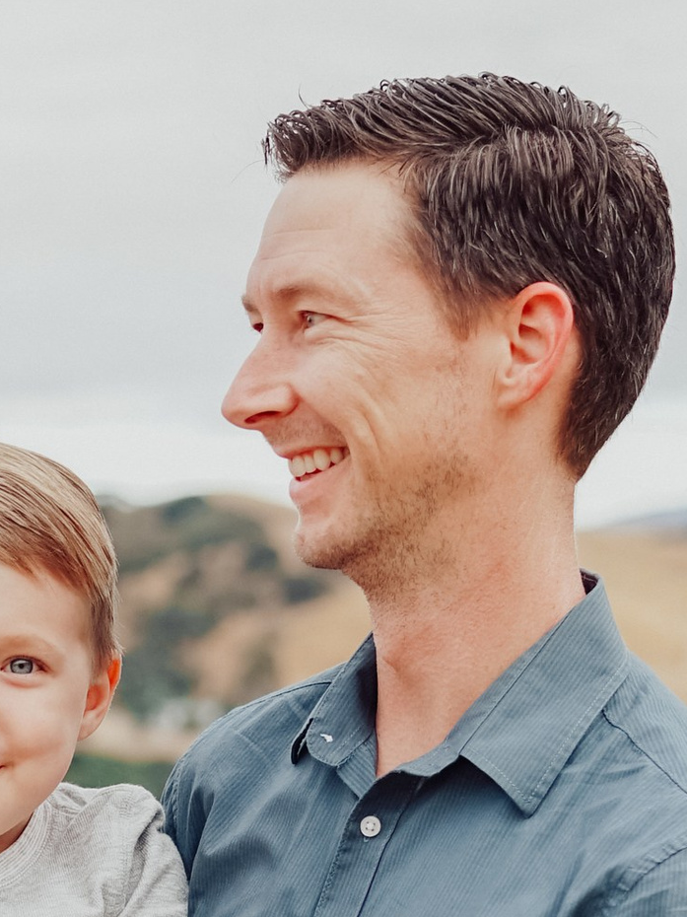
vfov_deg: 13.9
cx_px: -15
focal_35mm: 139
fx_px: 3680
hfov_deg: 10.6
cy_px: 991
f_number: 2.2
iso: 100
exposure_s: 1/500
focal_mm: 35
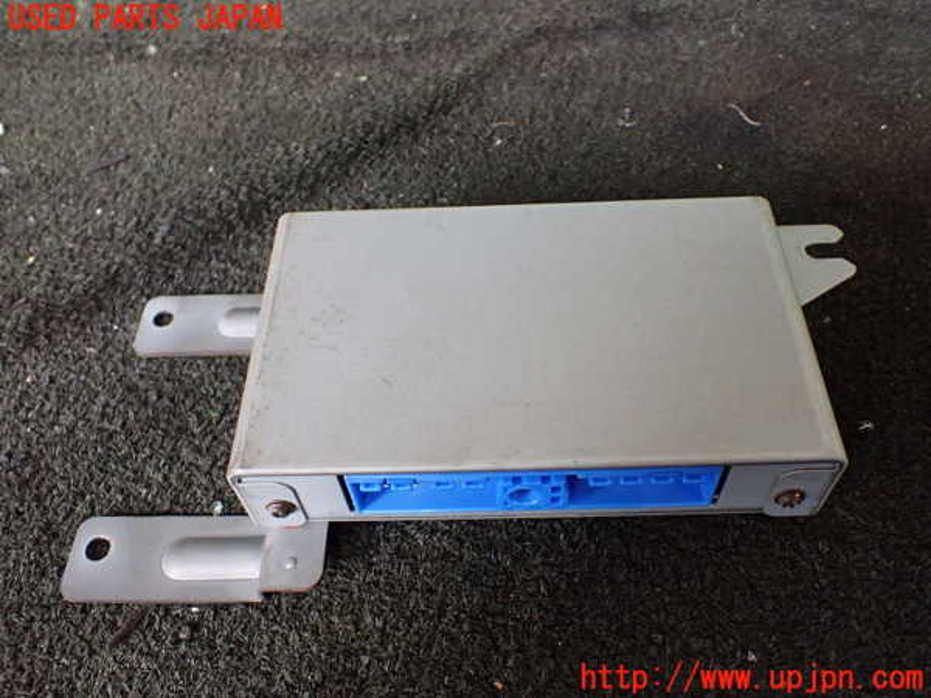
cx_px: 466
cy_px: 349
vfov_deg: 46.8
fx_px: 807
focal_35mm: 30
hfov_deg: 60.0
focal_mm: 5.4
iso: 500
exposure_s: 1/125
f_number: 2.3
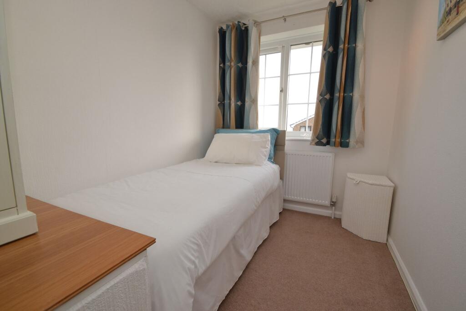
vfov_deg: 77.3
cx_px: 233
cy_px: 156
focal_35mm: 15
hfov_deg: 100.4
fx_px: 194
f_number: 5.6
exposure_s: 1/125
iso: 280
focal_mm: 10
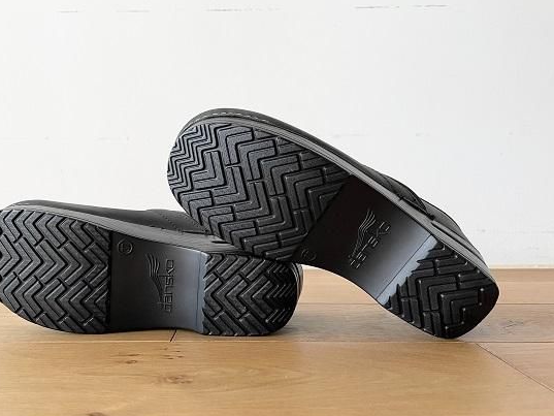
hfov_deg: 57.9
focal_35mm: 31
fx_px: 496
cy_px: 211
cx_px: 226
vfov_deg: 45.5
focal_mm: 4.2
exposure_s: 1/60
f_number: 1.6
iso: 160
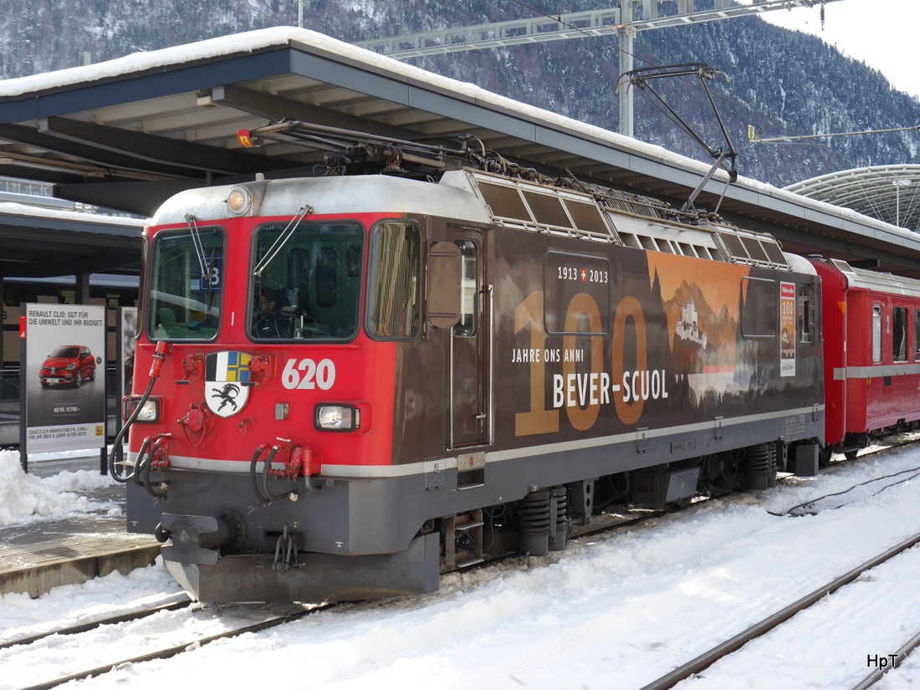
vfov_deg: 28.0
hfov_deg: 36.8
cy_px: 345
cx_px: 460
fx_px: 1382
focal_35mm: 52
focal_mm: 26
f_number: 6.3
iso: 160
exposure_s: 1/160
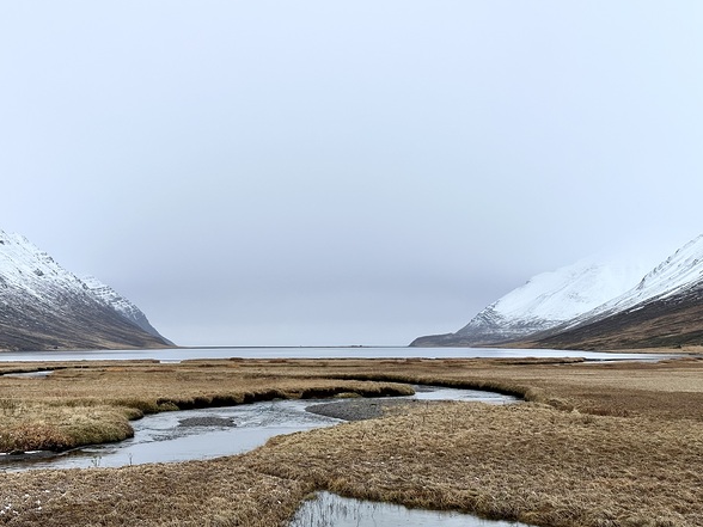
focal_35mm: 49
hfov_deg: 38.9
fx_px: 995
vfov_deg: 29.7
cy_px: 261
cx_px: 348
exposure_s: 1/816
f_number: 1.78
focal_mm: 6.86
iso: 64
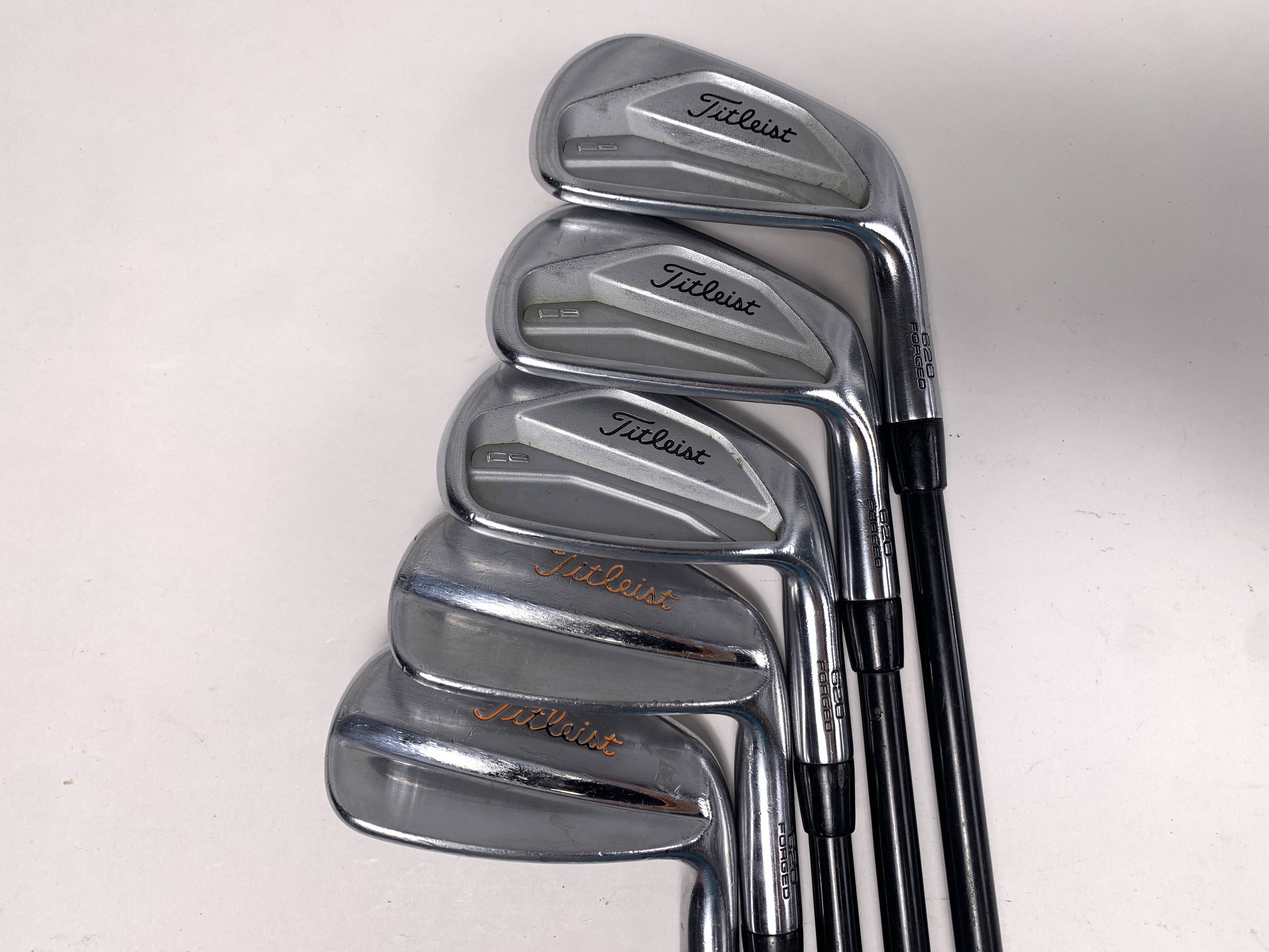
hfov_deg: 67.3
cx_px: 634
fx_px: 953
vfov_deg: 53.1
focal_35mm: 26
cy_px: 476
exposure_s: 1/163
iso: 25
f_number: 1.8
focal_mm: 4.25
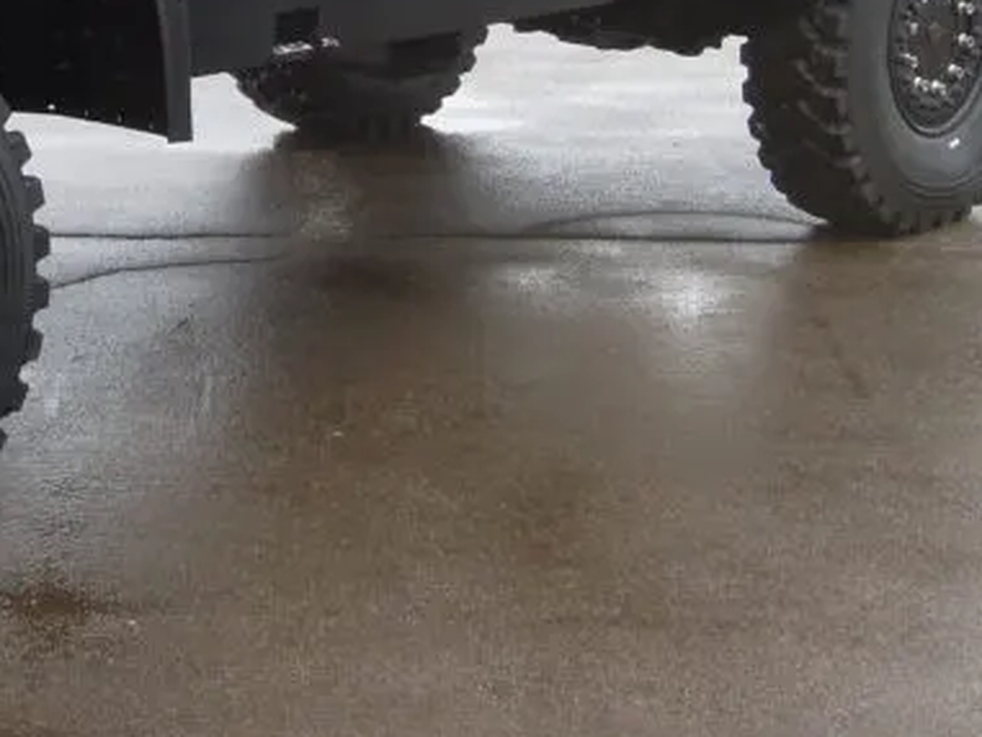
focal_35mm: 121
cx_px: 85
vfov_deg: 11.9
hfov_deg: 16.1
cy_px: -201
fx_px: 3434
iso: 160
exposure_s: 1/50
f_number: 3.5
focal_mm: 8.1
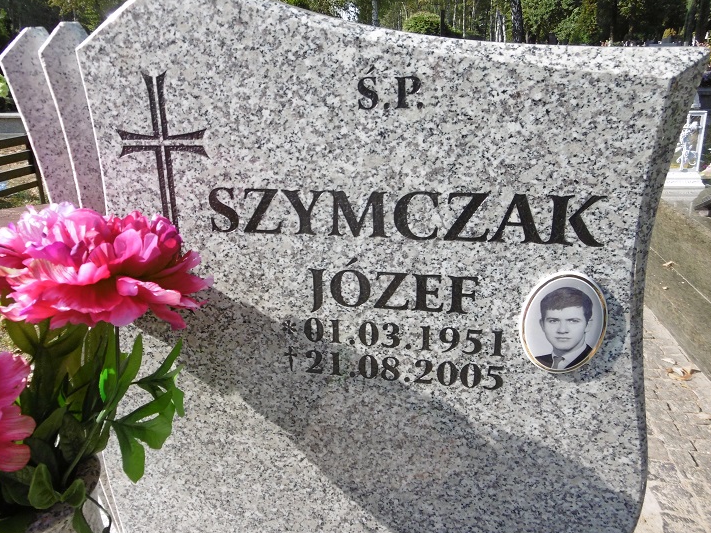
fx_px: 554
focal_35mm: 27
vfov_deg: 51.3
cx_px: 326
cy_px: 244
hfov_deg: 65.2
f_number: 3.1
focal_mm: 4.3
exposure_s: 1/640
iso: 100
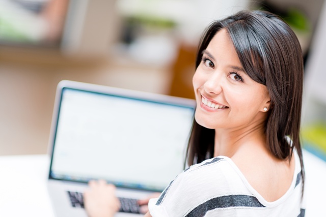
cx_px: 163
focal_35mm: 85
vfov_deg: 16.1
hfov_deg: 23.9
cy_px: 108
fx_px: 770
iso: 100
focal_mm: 85
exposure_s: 1/125
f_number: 1.4
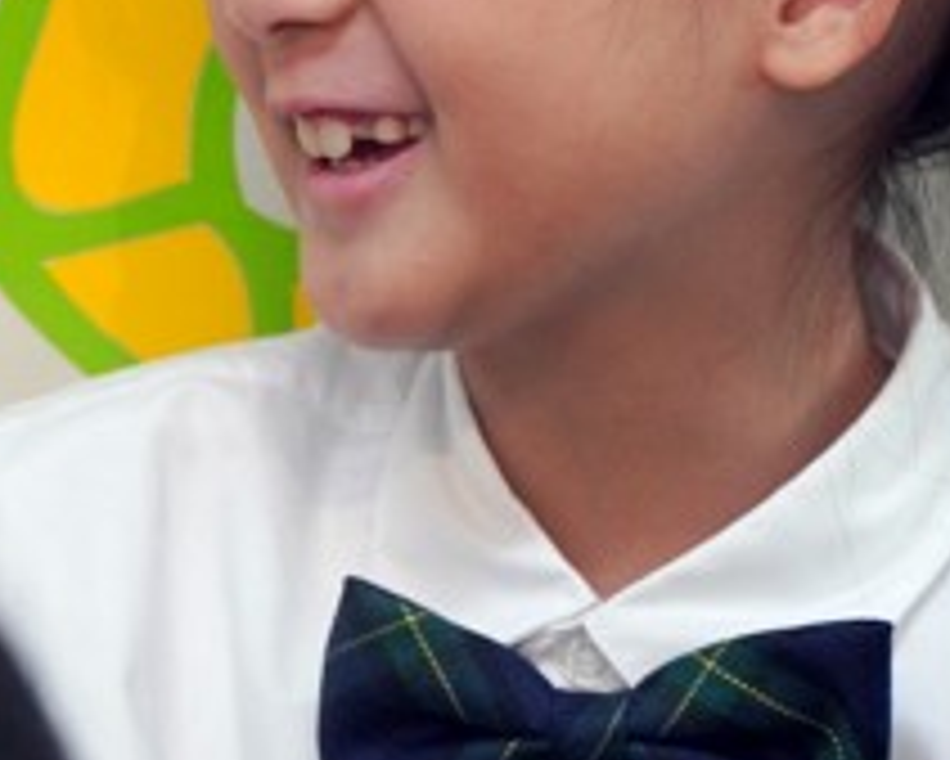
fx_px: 22560
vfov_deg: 1.9
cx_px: -644
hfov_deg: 2.4
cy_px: 22
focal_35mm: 802
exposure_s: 1/250
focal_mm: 200
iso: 1250
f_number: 4
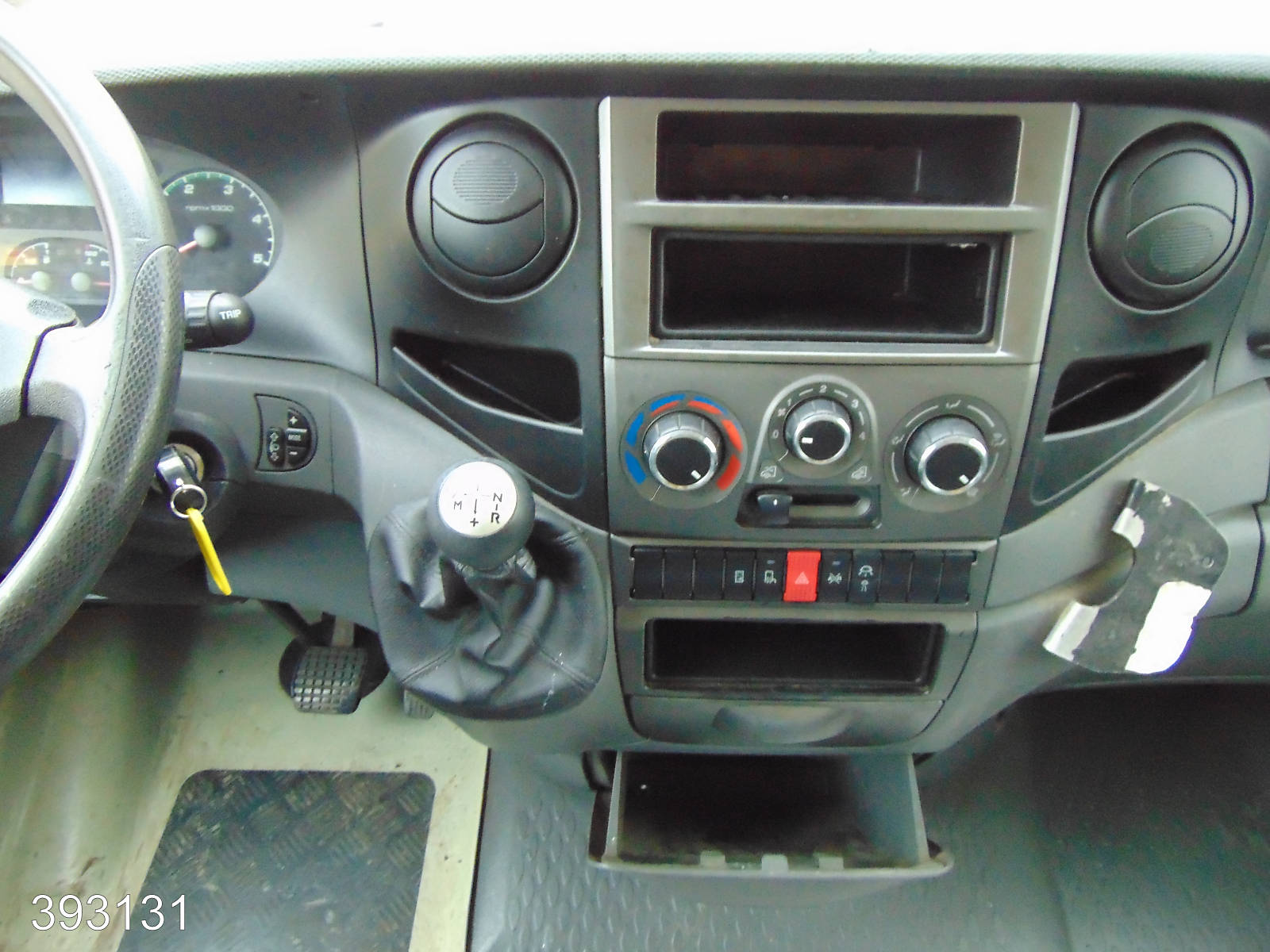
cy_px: 476
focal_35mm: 25
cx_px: 635
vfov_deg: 54.9
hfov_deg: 69.4
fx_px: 917
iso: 400
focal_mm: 4.5
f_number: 3
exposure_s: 1/20
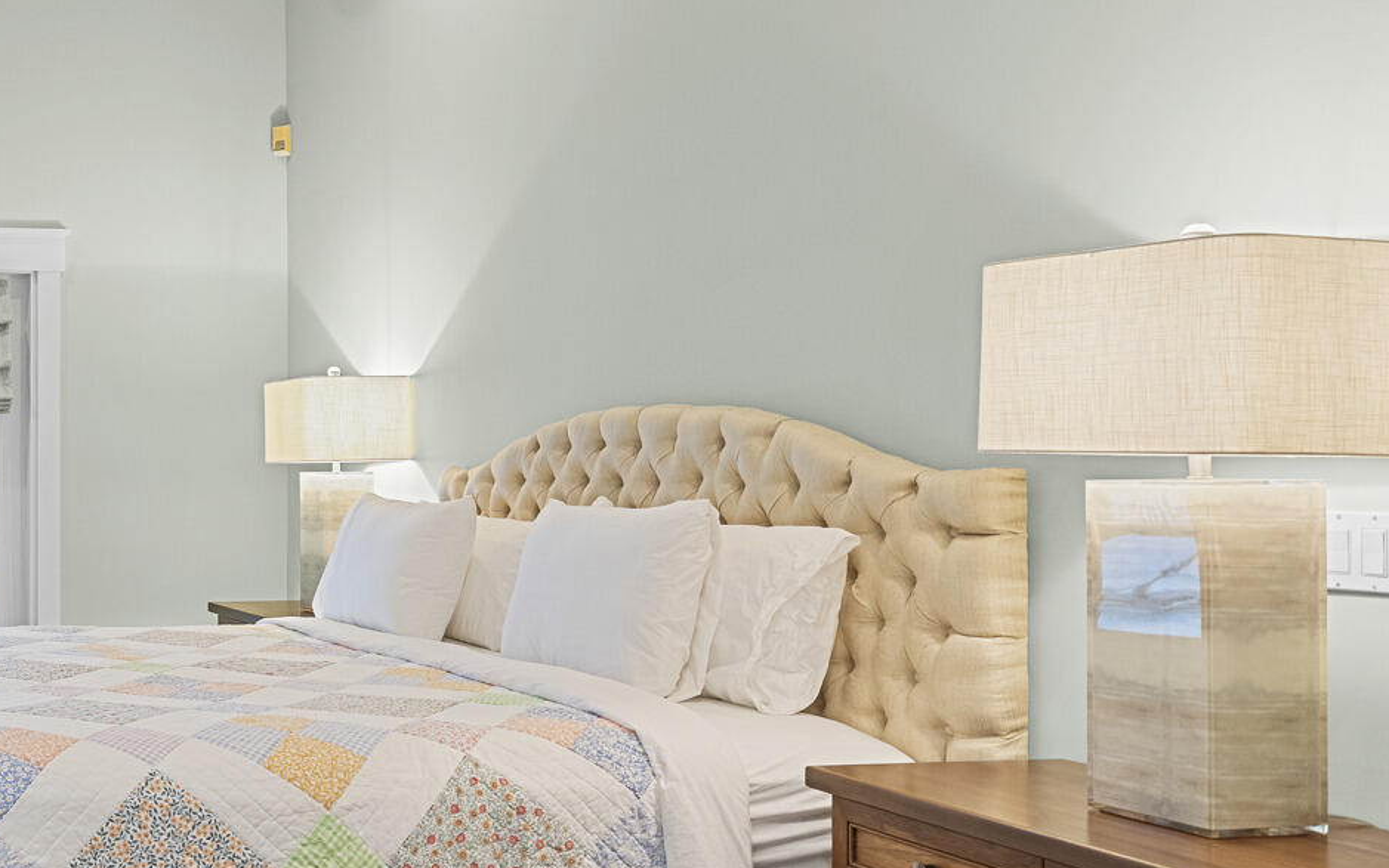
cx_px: -62
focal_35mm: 38
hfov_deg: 42.8
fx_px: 1439
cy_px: 449
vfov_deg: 33.6
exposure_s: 1
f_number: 7.1
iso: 500
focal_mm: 14
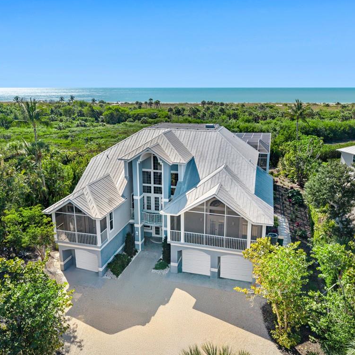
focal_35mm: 29
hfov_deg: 55.6
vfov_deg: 55.6
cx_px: 178
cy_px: 175
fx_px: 336
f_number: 1.8
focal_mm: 8.67
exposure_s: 1/500
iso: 100
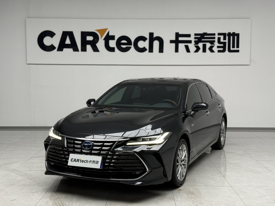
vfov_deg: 30.3
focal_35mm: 48
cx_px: 138
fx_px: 381
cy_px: 103
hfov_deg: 39.7
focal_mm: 6.76
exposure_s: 1/224
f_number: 1.78
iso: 80
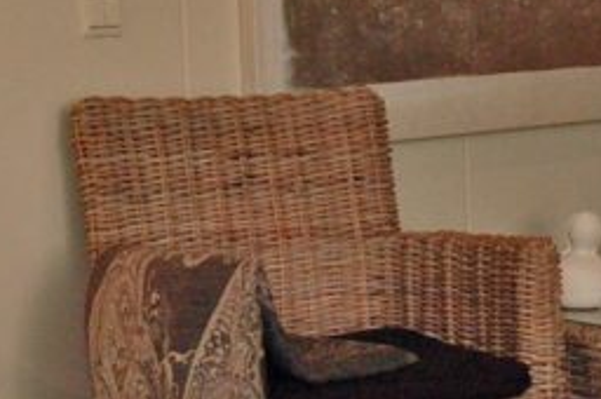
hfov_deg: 12.6
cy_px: 187
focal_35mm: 162
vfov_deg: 8.5
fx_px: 2701
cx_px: 554
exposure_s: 1/60
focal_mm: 27
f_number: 5.6
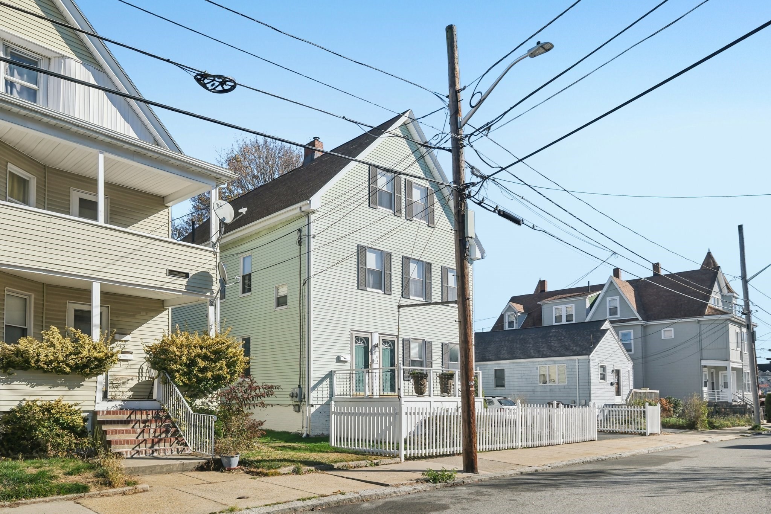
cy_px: 257
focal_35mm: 23
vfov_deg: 55.1
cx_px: 386
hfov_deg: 76.1
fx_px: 493
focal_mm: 15.1
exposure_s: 1/900
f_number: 5.6
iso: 160
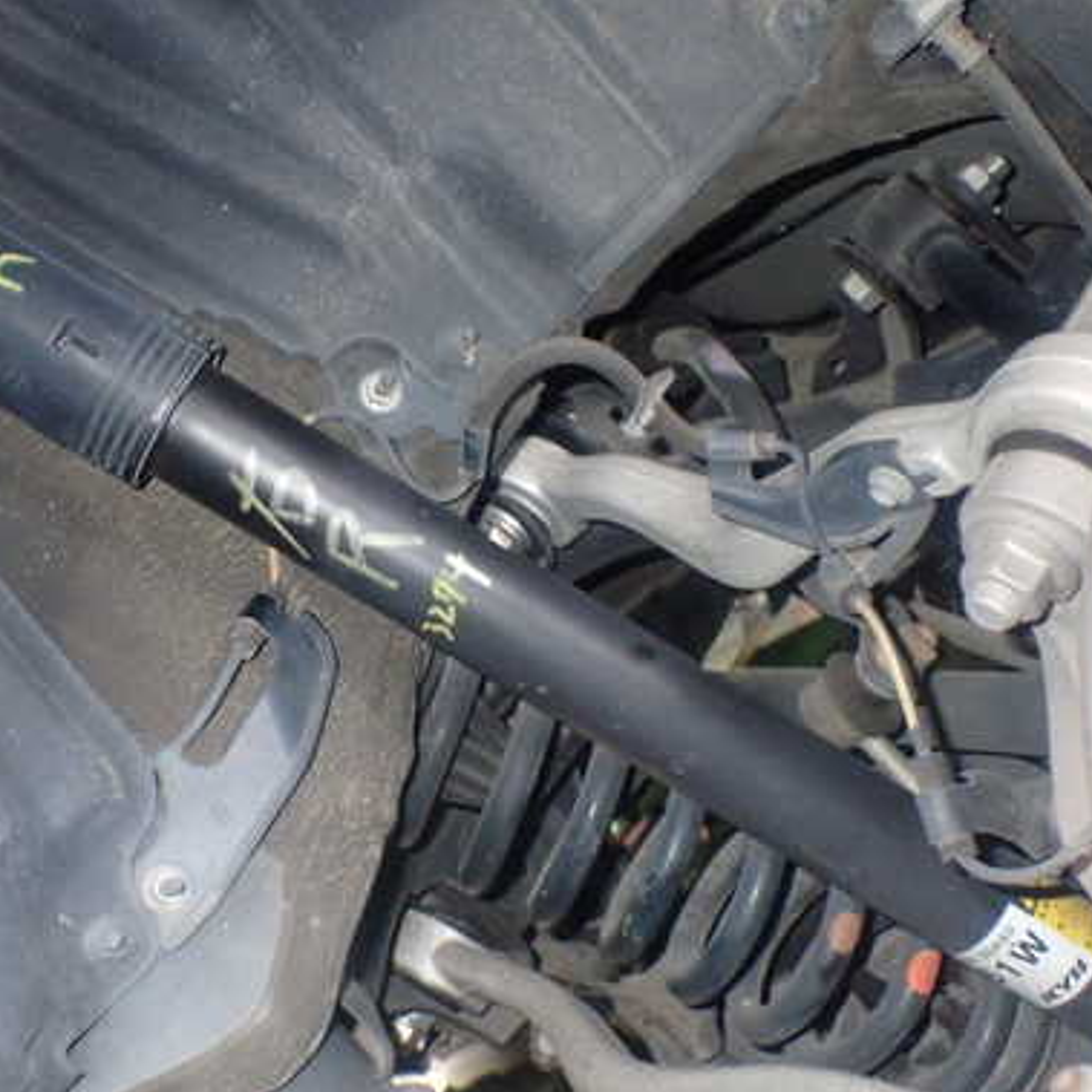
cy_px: 547
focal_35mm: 42
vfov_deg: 40.0
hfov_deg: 39.6
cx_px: 377
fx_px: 1499
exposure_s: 1/30
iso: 800
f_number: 6.3
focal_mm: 5.4
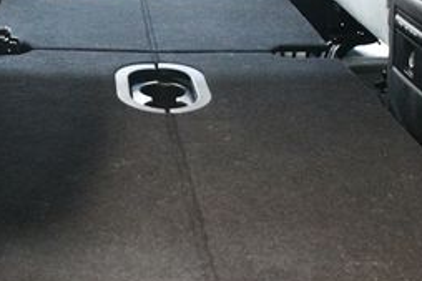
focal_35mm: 68
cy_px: 125
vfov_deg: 20.0
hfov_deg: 29.6
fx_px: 797
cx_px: 178
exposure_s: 1/60
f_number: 3.5
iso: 6400
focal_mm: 18
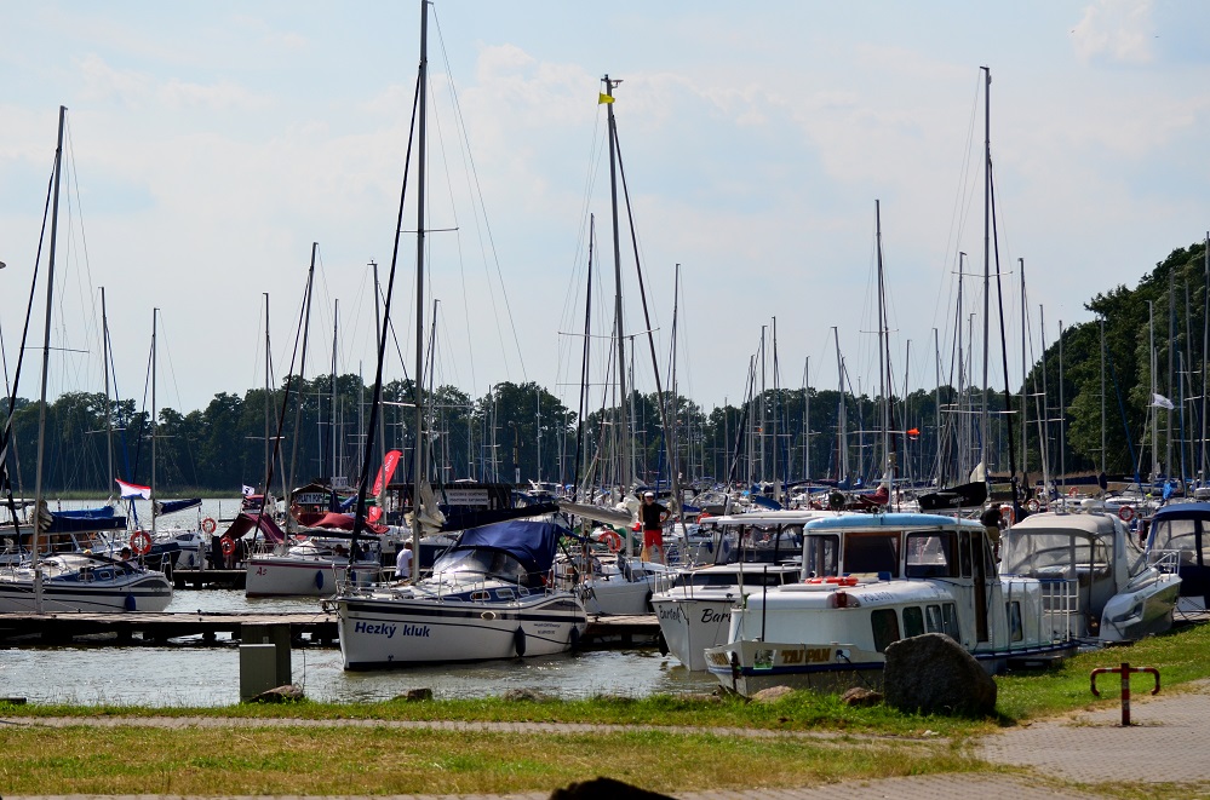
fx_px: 3521
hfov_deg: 19.5
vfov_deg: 13.0
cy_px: 400
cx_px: 605
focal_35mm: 105
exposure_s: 1/8000
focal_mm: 70
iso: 500
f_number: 4.5
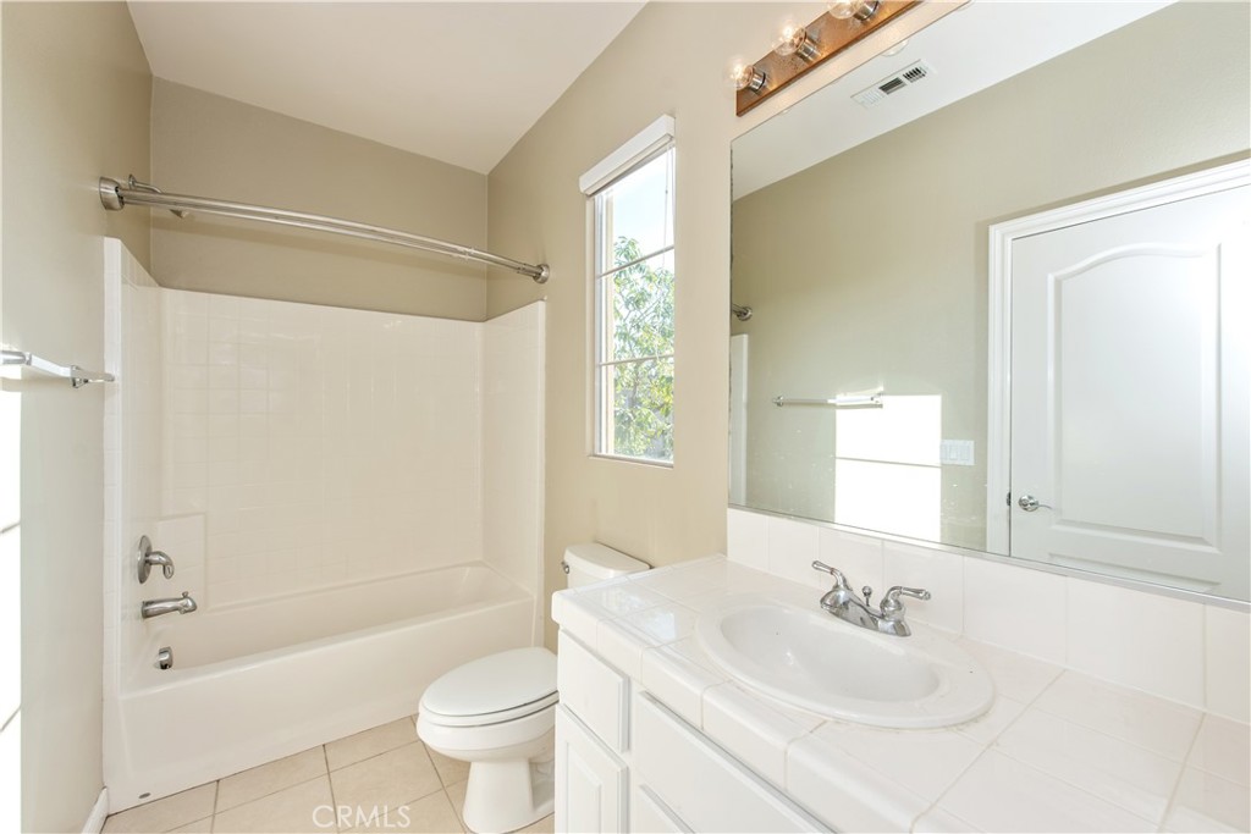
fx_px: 487
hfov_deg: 104.2
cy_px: 417
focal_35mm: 14
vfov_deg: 81.2
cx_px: 626
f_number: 6.3
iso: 100
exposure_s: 1/160
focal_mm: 14
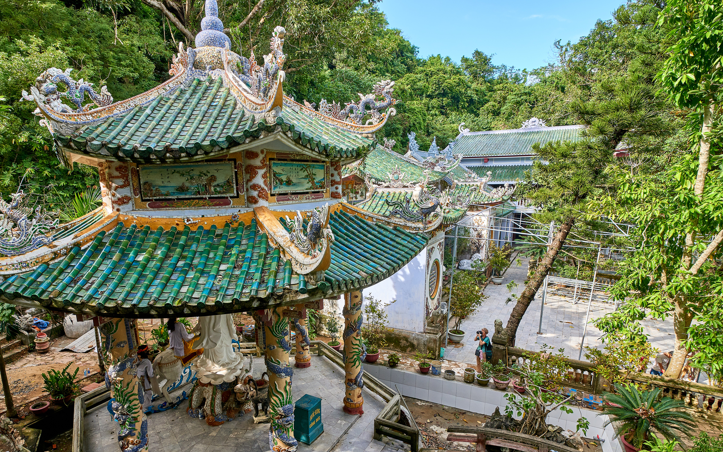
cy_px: 276
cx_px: 335
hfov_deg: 84.9
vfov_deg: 59.1
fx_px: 394
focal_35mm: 20
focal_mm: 16
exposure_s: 1/320
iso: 220
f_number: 5.6
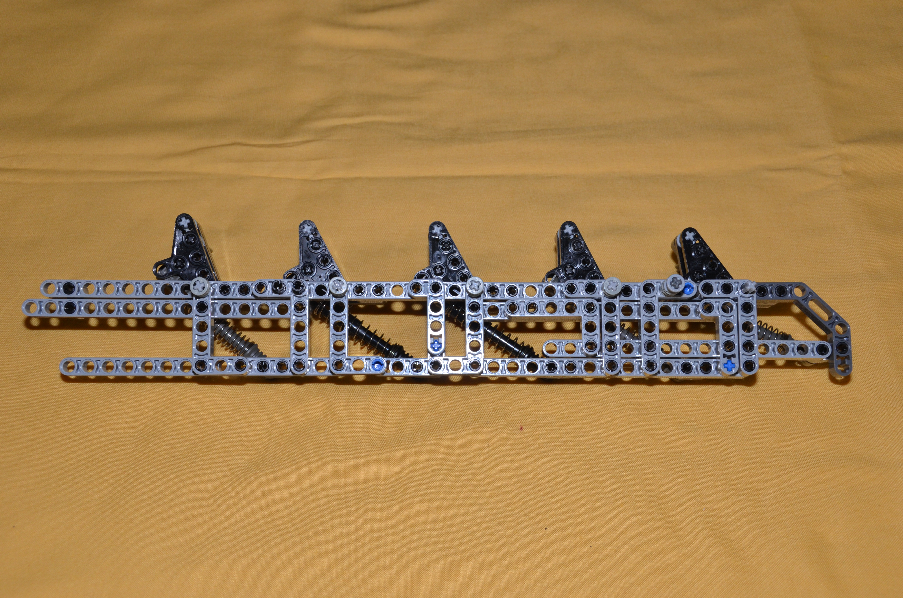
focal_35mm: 51
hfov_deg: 39.0
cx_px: 452
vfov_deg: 26.4
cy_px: 299
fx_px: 1277
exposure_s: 1/60
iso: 400
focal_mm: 34
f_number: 9
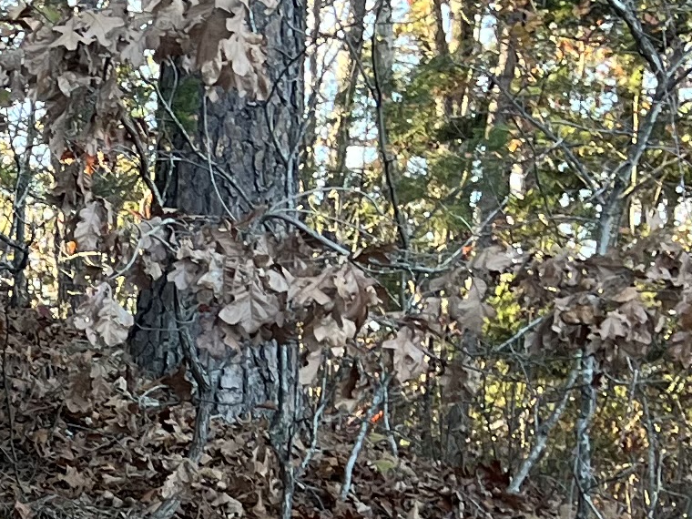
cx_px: -750
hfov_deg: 12.4
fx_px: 2759
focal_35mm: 138
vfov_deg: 10.3
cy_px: 858
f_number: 1.6
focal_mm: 5.1
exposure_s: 1/122
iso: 64
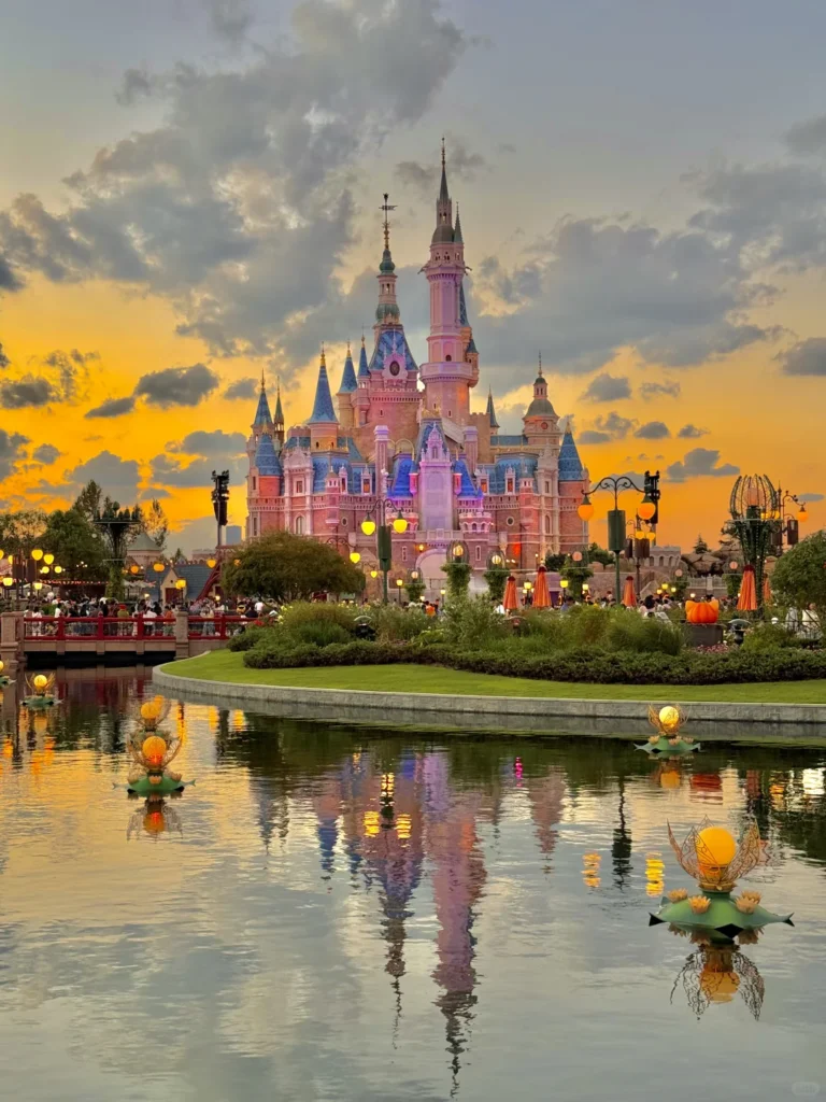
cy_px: 551
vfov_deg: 39.7
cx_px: 413
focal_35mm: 48
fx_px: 1527
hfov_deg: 30.3
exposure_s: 1/119
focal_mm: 6.76
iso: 100
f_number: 1.78
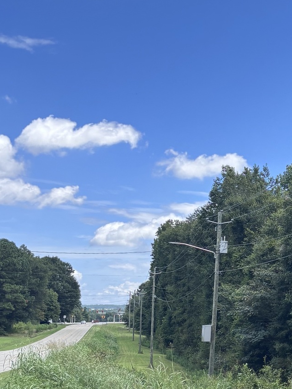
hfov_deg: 19.7
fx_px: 799
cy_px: 182
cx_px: 330
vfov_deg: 27.4
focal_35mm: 71
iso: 50
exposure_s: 1/1984
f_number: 1.6
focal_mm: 5.96
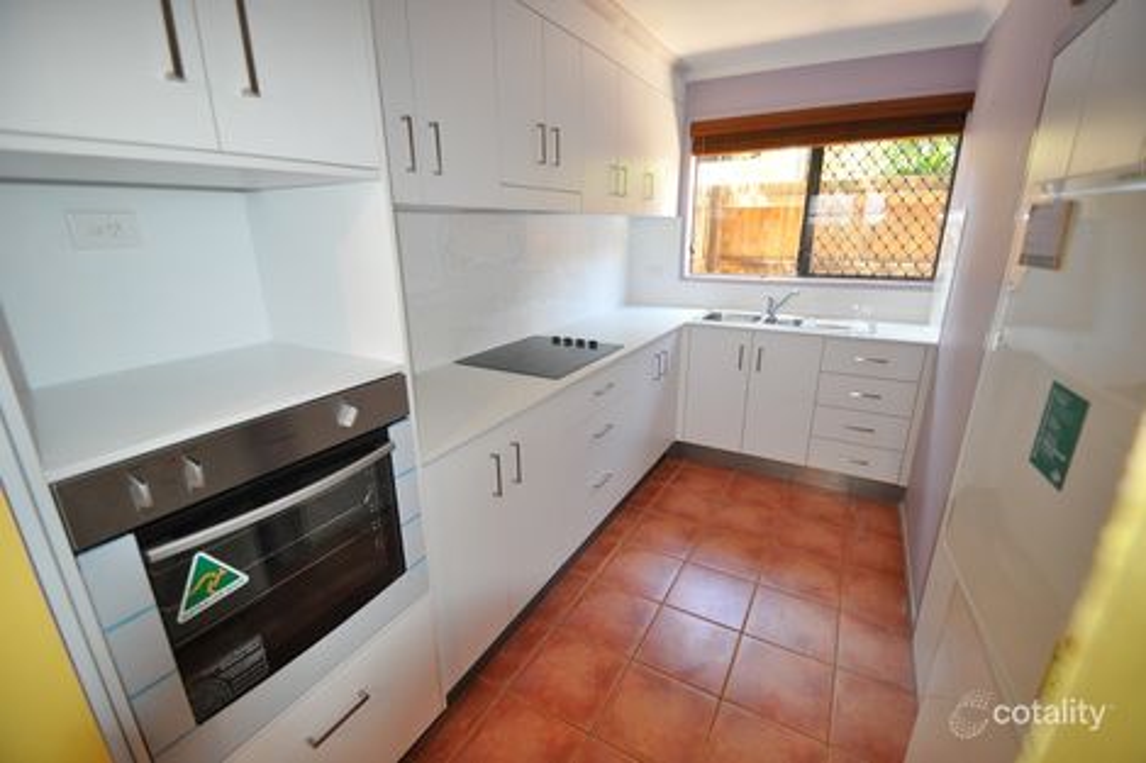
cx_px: 573
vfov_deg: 77.3
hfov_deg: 100.4
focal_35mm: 15
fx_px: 477
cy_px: 382
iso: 800
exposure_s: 1/60
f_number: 3.5
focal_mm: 10
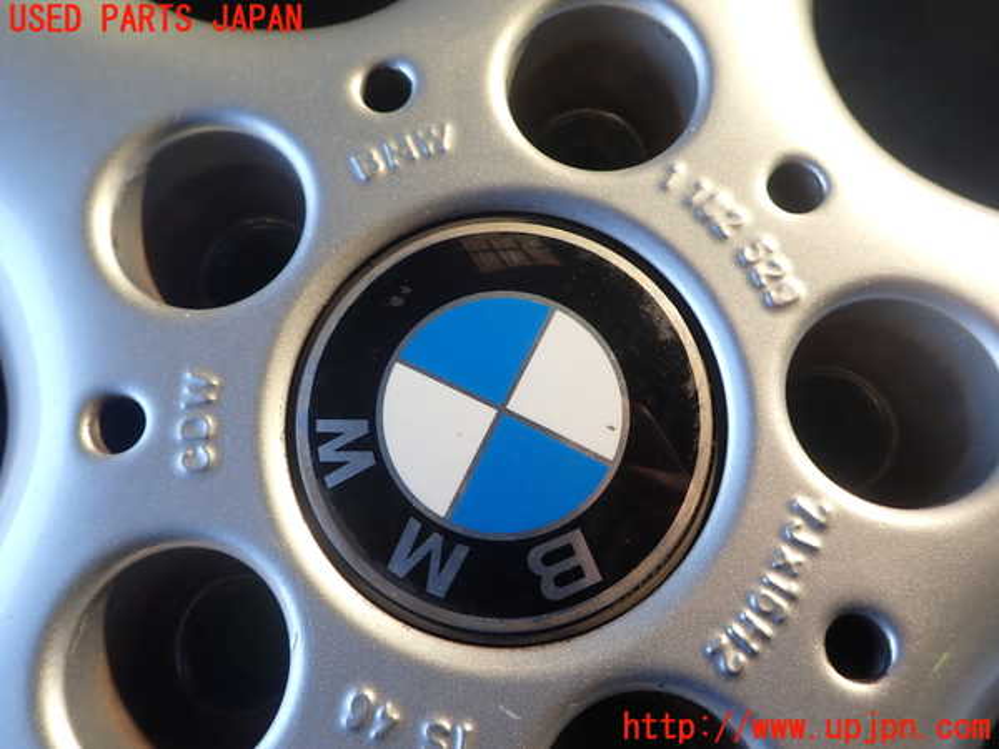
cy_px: 374
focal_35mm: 25
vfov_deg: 54.9
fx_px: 721
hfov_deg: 69.4
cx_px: 500
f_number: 2.8
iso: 100
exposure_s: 1/80
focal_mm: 4.5
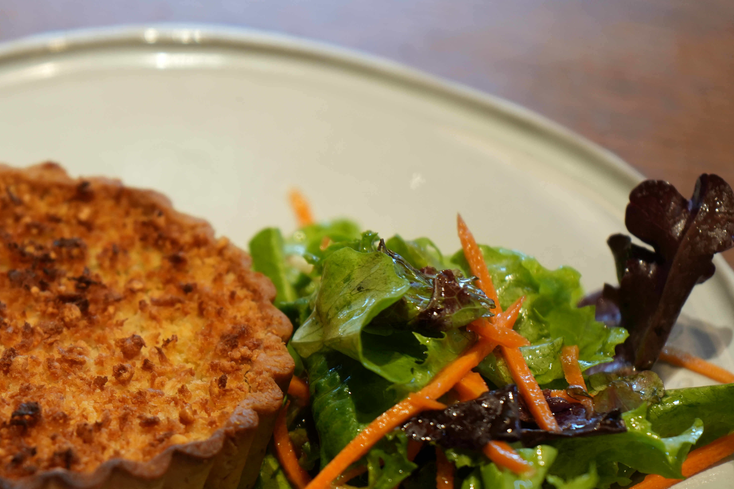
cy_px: 375
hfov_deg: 18.1
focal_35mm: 112
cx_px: 179
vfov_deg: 12.2
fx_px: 2283
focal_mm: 70
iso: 800
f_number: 5.6
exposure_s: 1/80
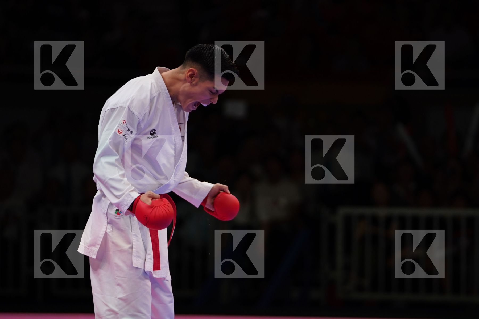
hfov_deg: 7.7
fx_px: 3566
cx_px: 240
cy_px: 160
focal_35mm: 268
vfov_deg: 5.1
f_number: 2.8
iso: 640
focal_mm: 179
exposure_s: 1/1000
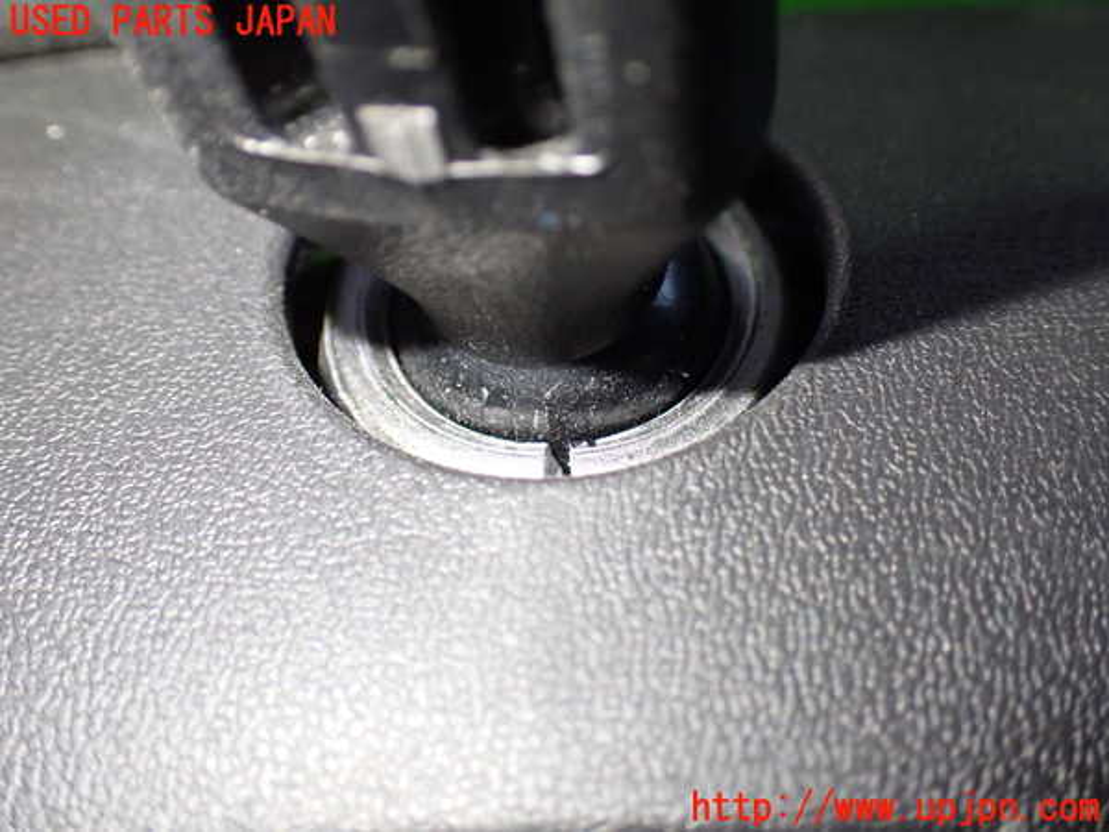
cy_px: 416
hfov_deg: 45.8
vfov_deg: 35.1
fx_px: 1314
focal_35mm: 41
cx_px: 554
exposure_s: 1/50
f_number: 2.8
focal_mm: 7.31
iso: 800
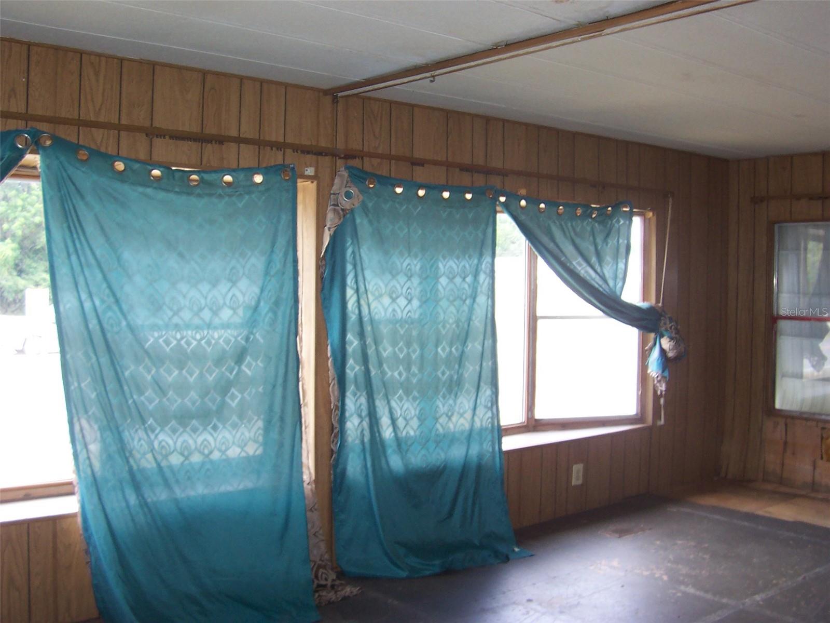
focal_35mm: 37
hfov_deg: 50.1
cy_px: 312
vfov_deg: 38.7
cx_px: 415
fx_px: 887
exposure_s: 1/60
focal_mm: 5.6
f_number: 2.8
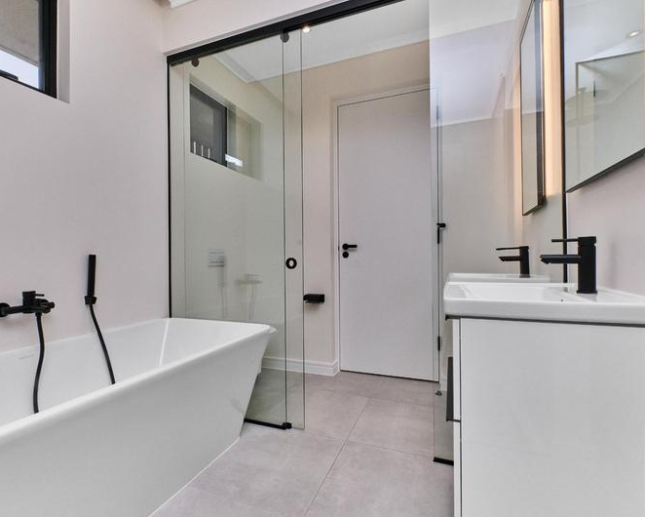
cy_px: 259
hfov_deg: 89.6
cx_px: 310
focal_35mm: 17
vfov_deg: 77.0
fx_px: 325
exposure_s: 1/200
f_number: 10
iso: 500
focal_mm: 10
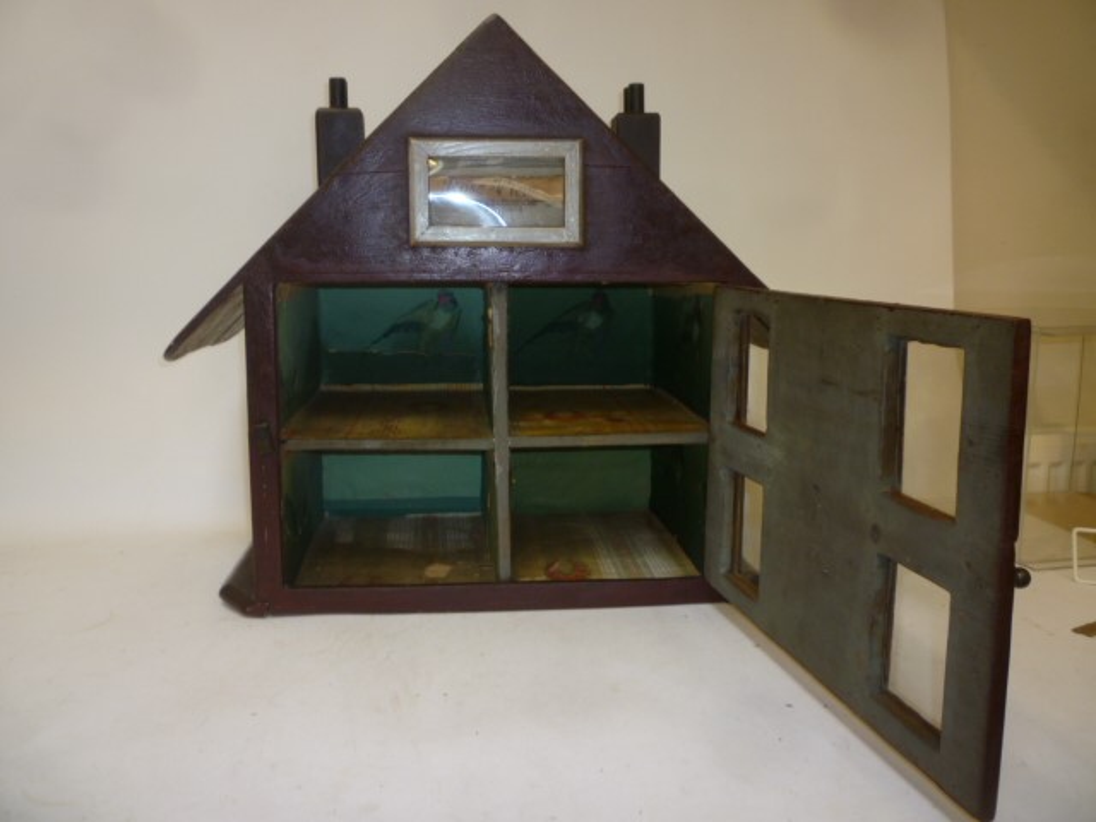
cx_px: 548
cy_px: 411
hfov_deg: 61.7
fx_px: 918
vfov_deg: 48.2
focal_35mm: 29
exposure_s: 1/30
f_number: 3.3
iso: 100
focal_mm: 5.2
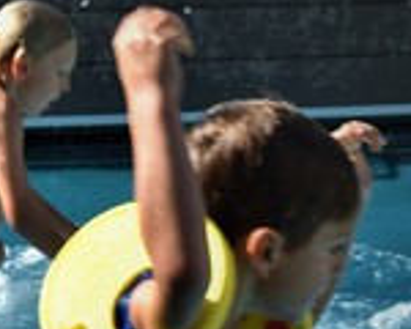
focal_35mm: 281
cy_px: 211
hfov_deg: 6.8
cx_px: -115
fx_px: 3418
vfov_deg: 5.5
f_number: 8
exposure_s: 1/250
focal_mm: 50
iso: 200
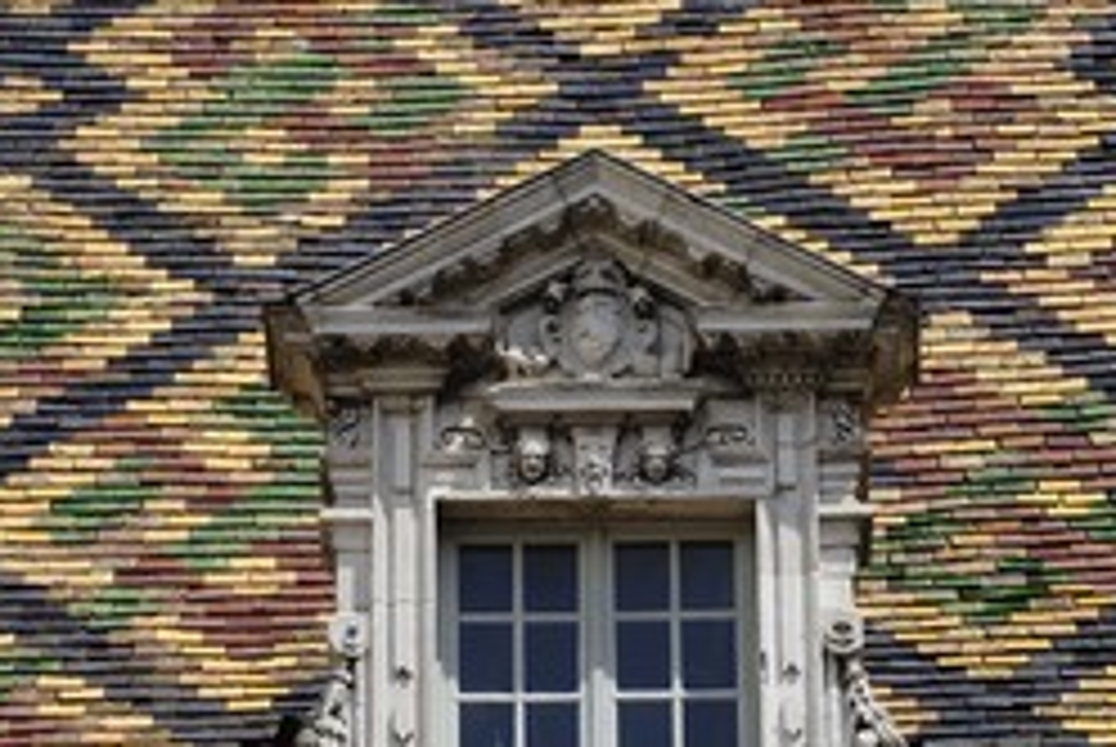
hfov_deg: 7.6
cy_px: 459
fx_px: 8411
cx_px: 596
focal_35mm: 271
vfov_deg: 5.1
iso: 200
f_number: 10
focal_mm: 160
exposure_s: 1/320
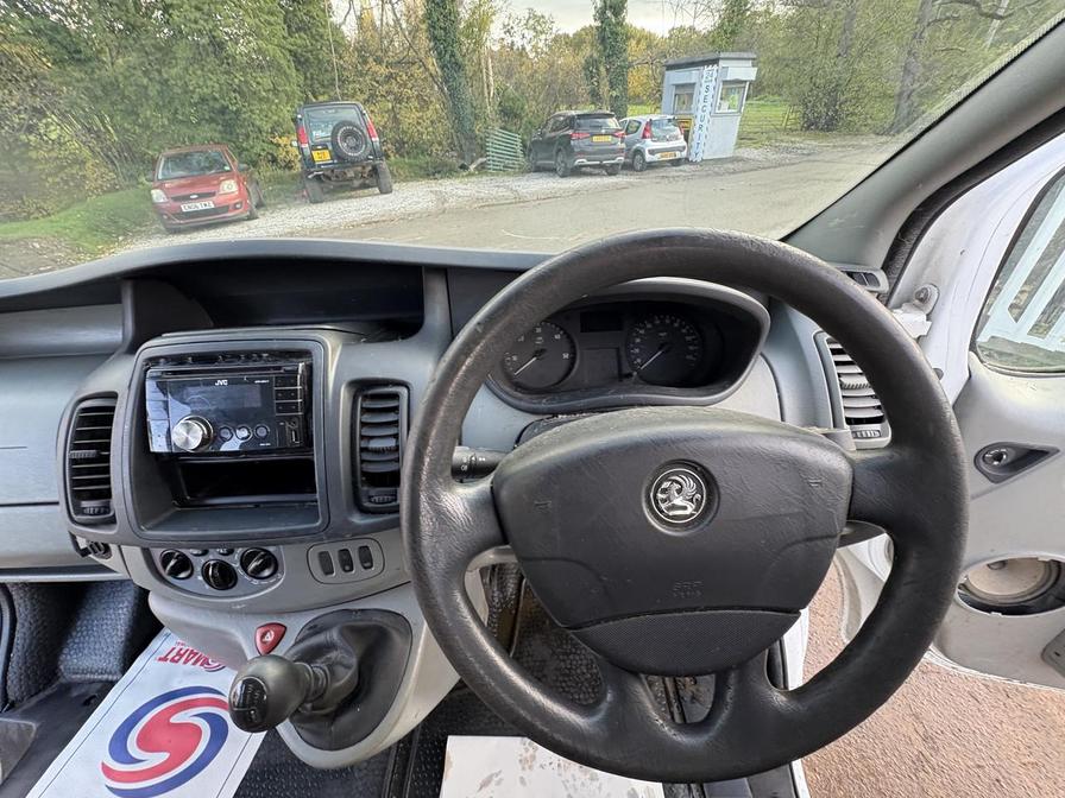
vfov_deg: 85.7
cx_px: 532
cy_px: 399
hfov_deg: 102.1
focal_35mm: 14
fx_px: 431
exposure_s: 1/95
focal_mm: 2.22
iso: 200
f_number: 2.2
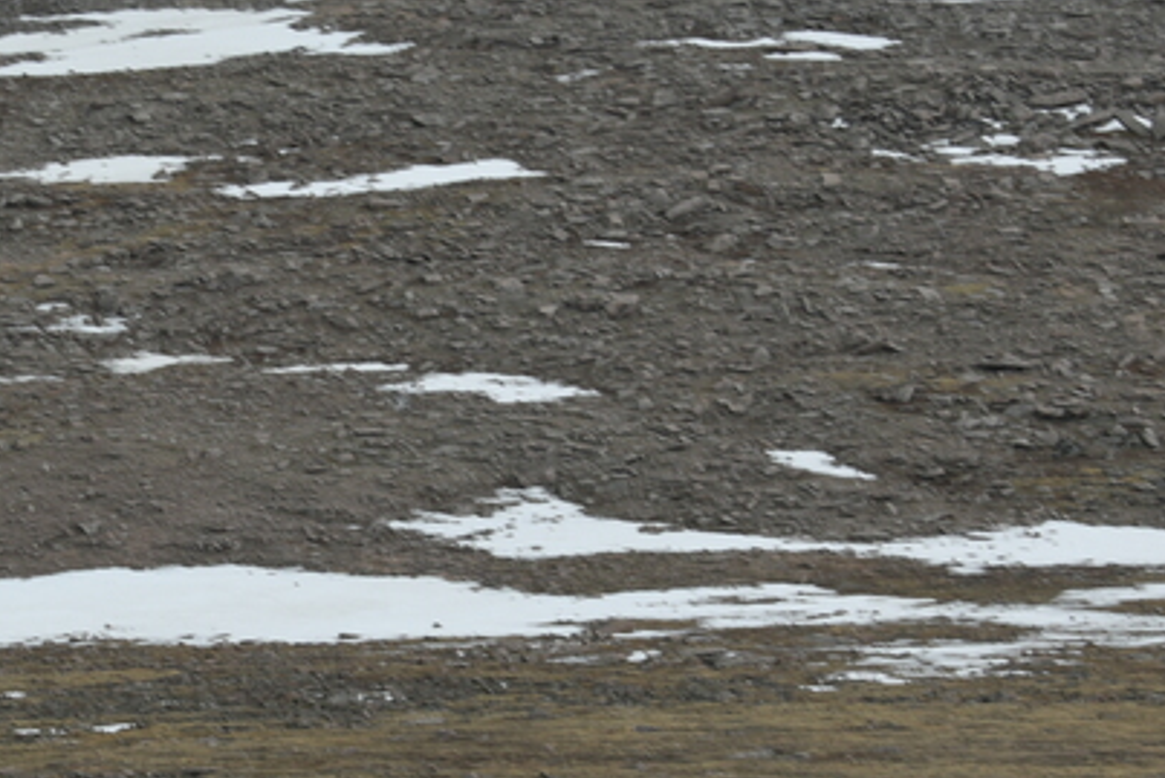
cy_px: 434
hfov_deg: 11.1
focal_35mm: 184
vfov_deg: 7.5
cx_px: 263
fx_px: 5956
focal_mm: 58
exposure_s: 1/250
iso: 100
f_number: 8
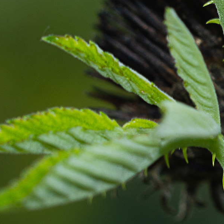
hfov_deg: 4.9
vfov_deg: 4.9
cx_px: 430
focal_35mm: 354
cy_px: -31
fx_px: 2592
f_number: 11
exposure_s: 1/60
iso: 400
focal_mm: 105
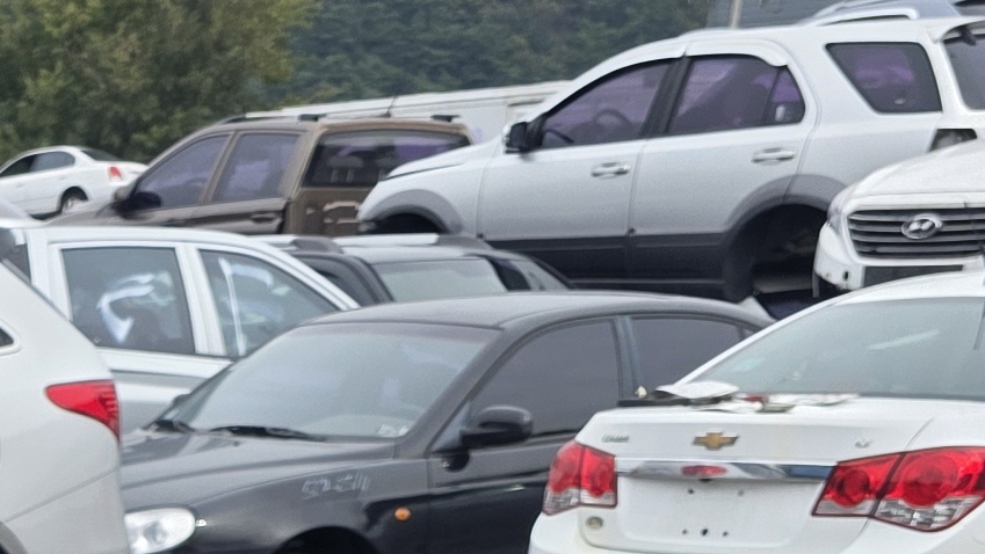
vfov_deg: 8.8
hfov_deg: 15.9
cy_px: 1561
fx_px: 3083
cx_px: -686
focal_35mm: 118
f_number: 1.7
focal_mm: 6.3
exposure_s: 1/2410
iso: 80
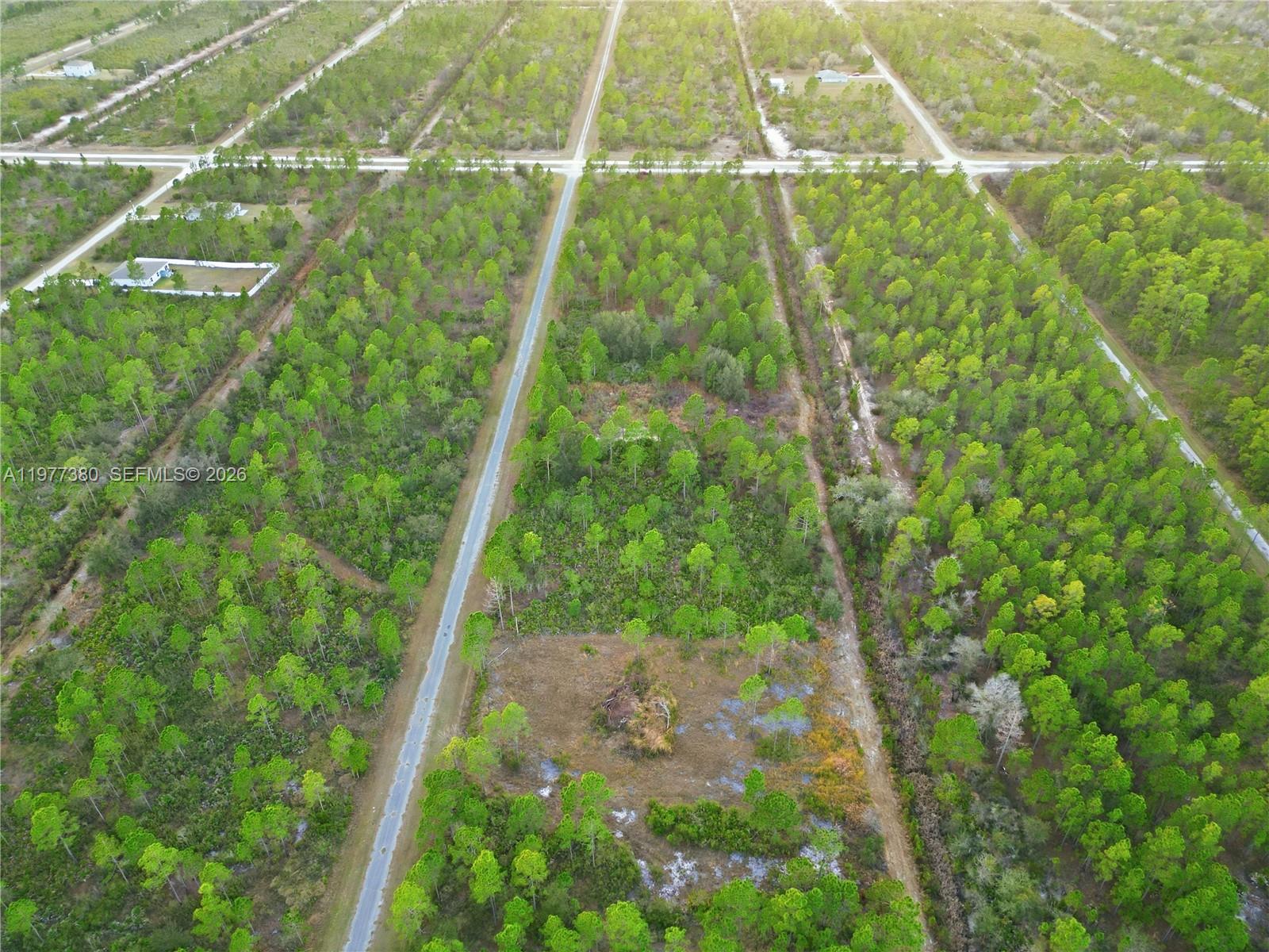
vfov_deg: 56.8
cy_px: 476
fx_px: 880
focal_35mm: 24
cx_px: 634
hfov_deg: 71.6
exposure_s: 1/60
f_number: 1.7
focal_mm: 6.7
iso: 100
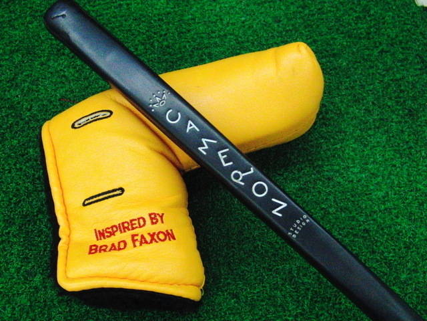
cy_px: 160
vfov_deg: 38.7
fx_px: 456
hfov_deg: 50.1
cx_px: 214
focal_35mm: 37
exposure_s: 1/400
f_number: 3.6
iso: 3200
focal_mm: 6.42
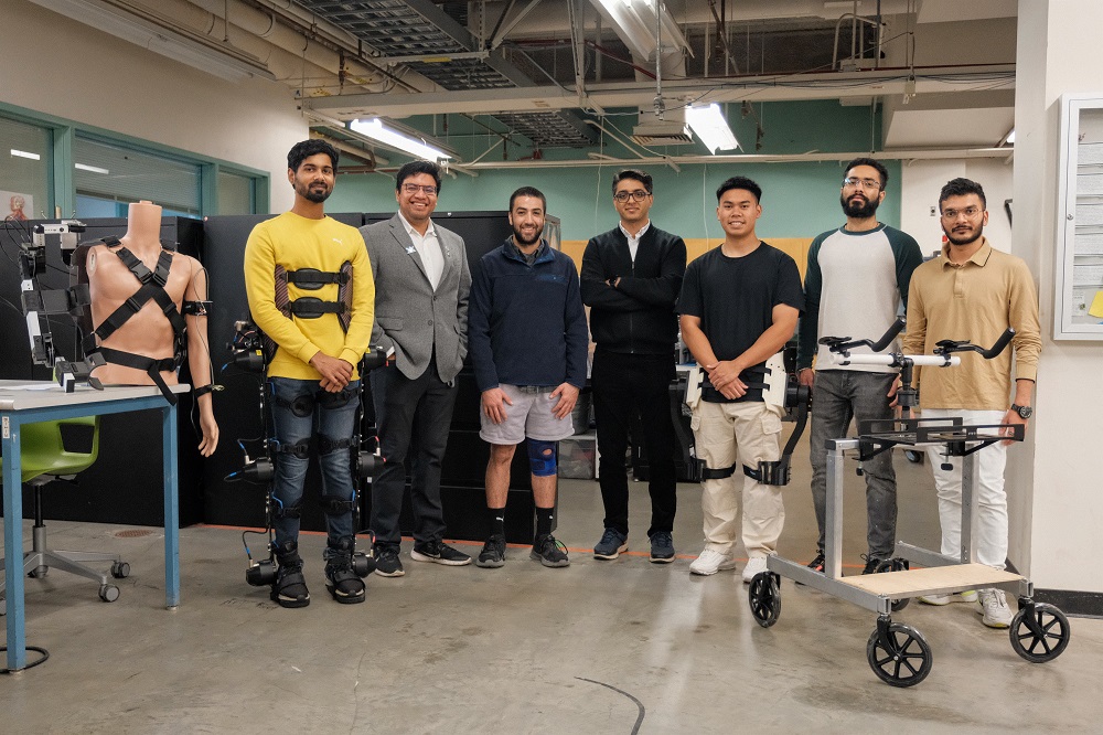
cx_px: 552
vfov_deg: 37.8
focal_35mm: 35
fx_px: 1072
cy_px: 368
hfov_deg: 54.5
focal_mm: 23.4
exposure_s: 1/160
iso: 3200
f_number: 2.8
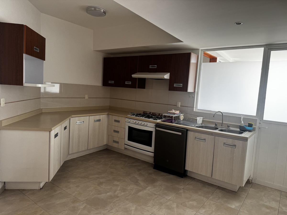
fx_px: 199
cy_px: 108
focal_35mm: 24
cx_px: 144
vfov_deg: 56.8
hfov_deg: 71.6
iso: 100
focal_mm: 6.76
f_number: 1.78
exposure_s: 1/136
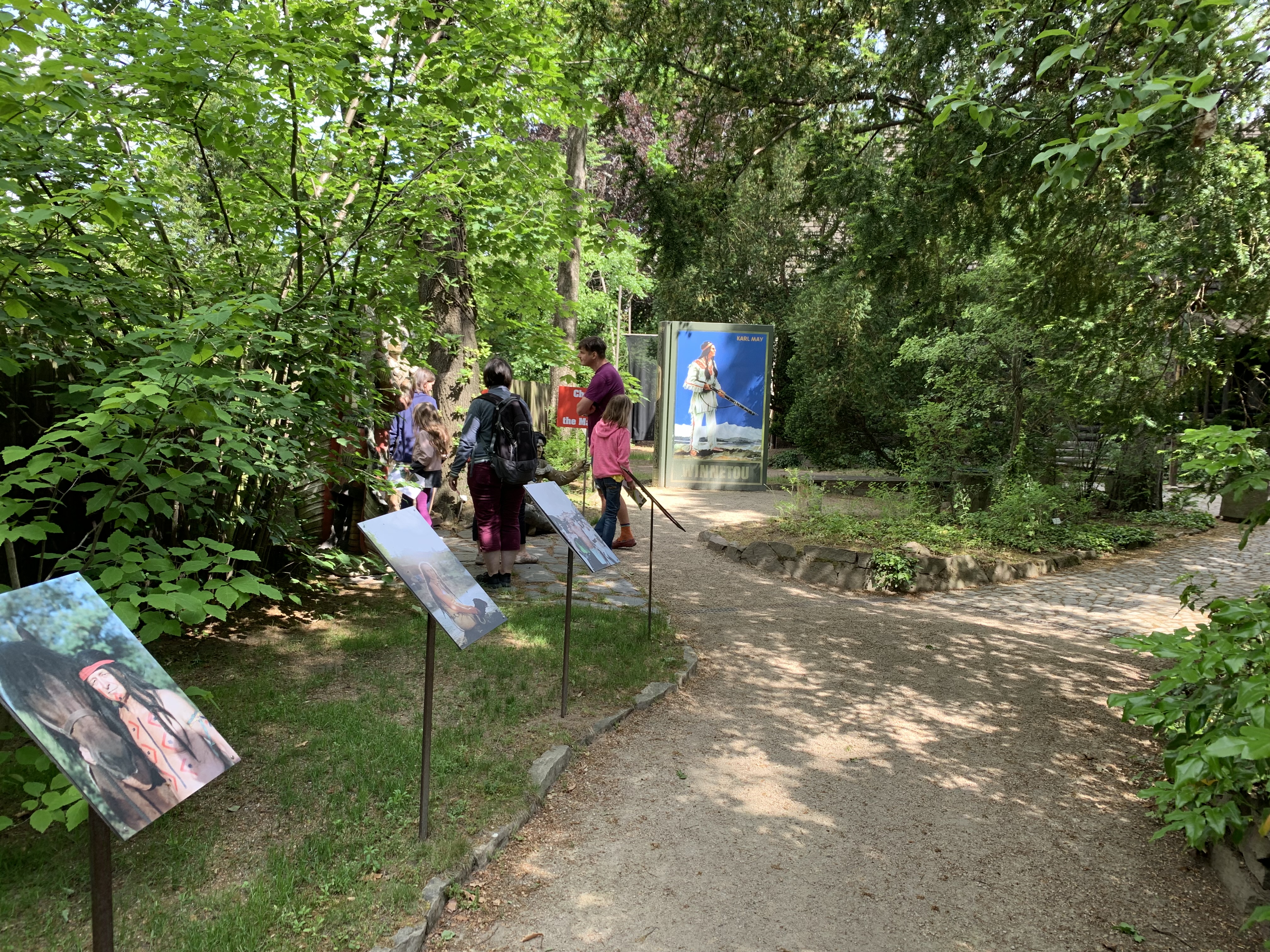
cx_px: 635
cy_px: 476
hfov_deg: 67.3
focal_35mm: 26
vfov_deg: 53.1
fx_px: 954
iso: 25
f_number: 1.8
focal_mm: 4.25
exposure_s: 1/186
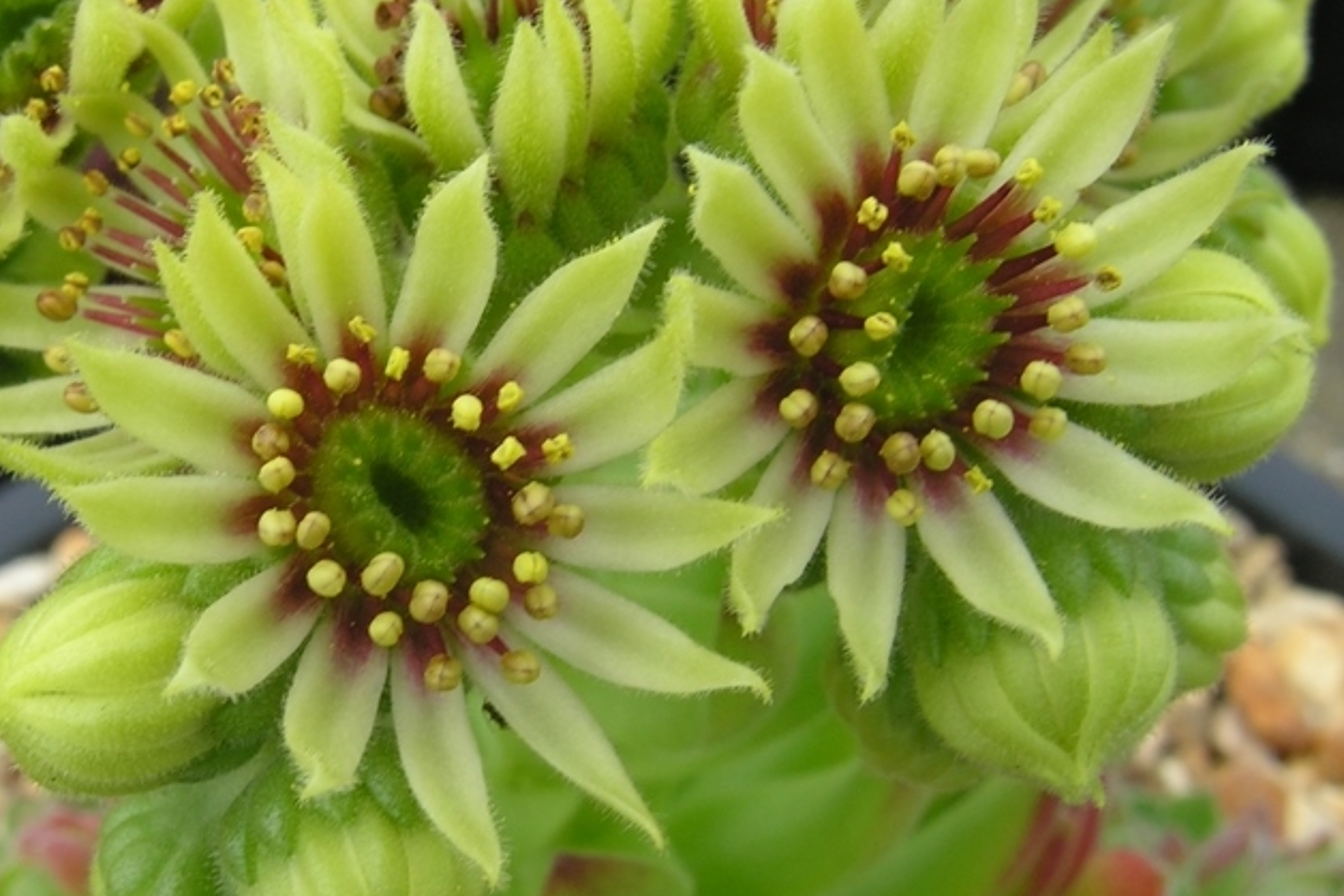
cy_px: 397
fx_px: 1382
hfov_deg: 51.9
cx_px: 670
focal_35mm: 37
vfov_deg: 35.9
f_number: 7.1
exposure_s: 1/78.2
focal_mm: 8.9
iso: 50
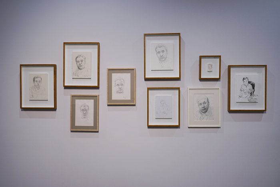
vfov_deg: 45.0
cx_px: 140
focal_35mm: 29
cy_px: 94
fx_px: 226
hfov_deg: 63.6
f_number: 8
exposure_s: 1/13
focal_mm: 29
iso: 100
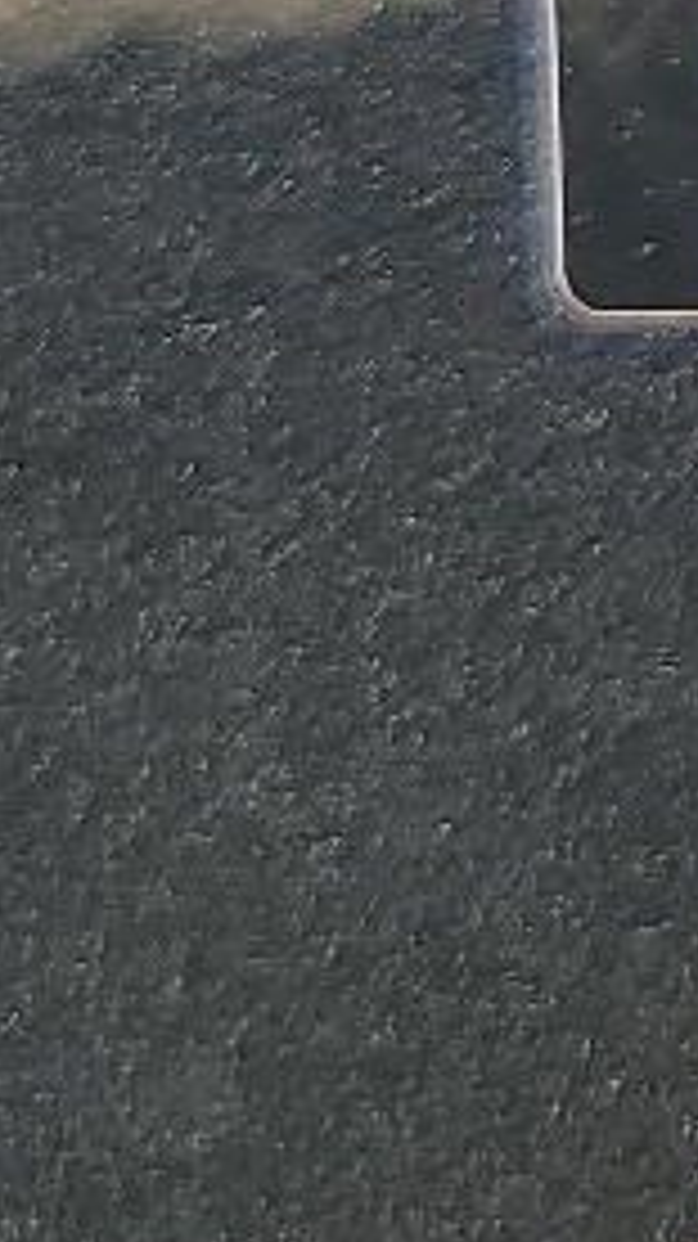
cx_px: 2553
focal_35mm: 164
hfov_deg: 6.3
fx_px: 5403
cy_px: -688
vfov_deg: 12.4
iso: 50
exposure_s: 1/303
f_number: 1.5
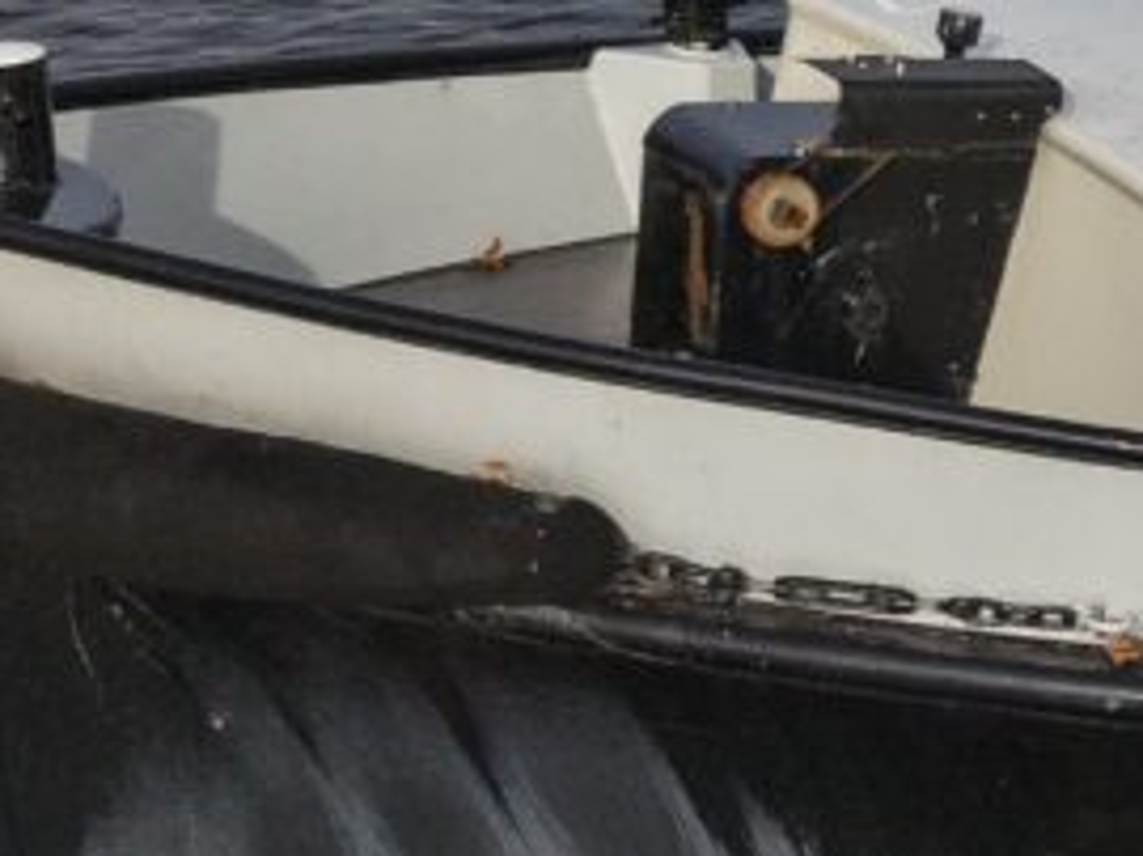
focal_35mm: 178
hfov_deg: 9.8
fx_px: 5872
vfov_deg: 8.3
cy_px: 127
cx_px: 2705
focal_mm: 8.67
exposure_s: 1/1000
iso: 240
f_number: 1.8
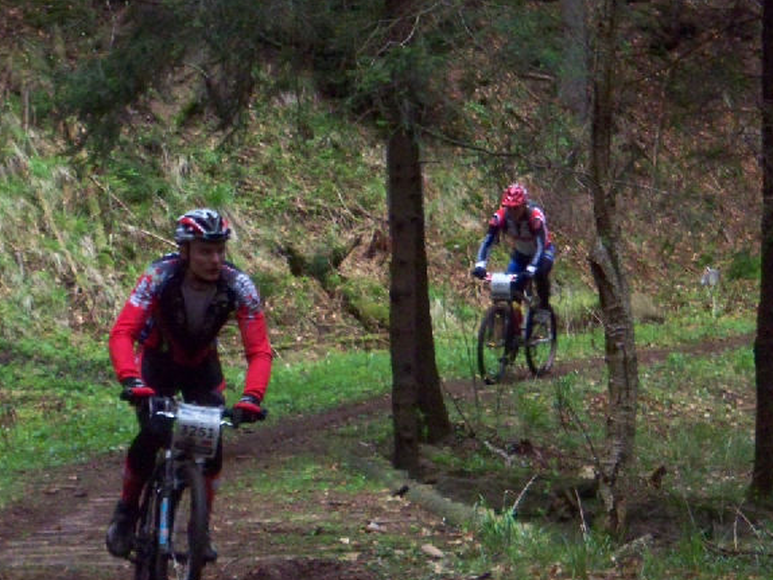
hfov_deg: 12.1
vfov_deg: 9.1
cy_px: 355
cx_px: 443
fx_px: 3641
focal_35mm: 163
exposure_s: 1/125
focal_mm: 19.2
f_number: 4.4
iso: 400
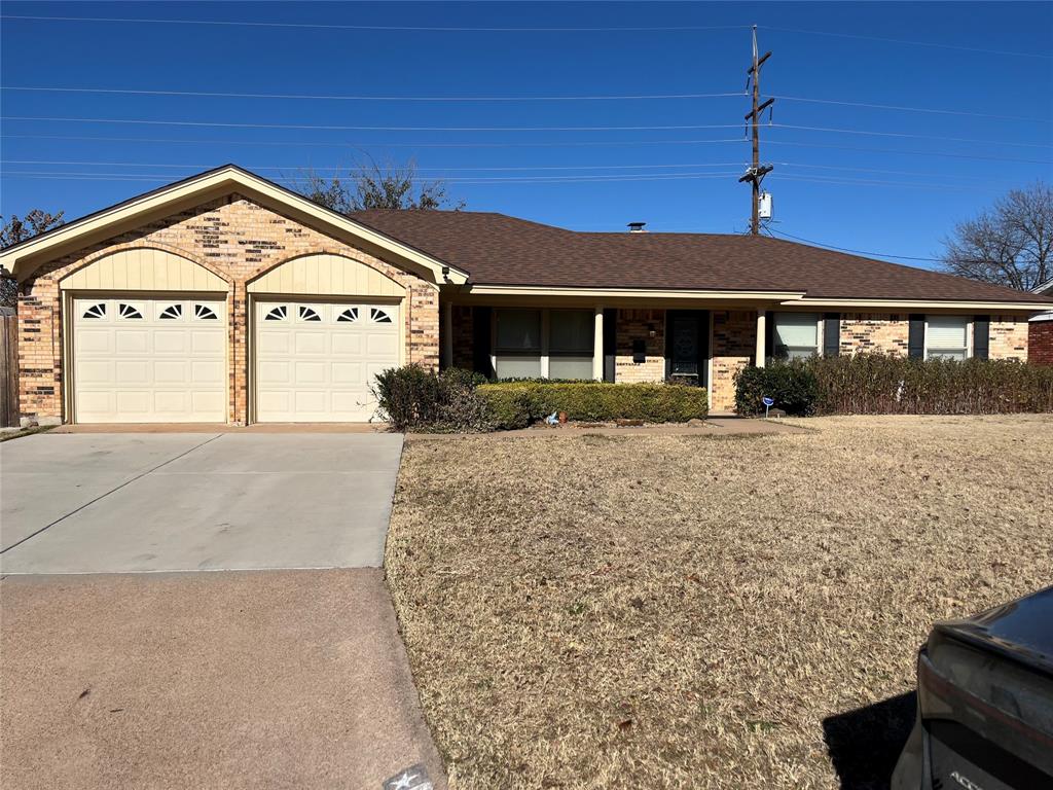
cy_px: 395
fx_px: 791
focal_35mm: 26
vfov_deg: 53.1
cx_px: 526
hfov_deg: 67.3
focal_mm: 5.1
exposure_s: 1/7874
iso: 50
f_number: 1.6
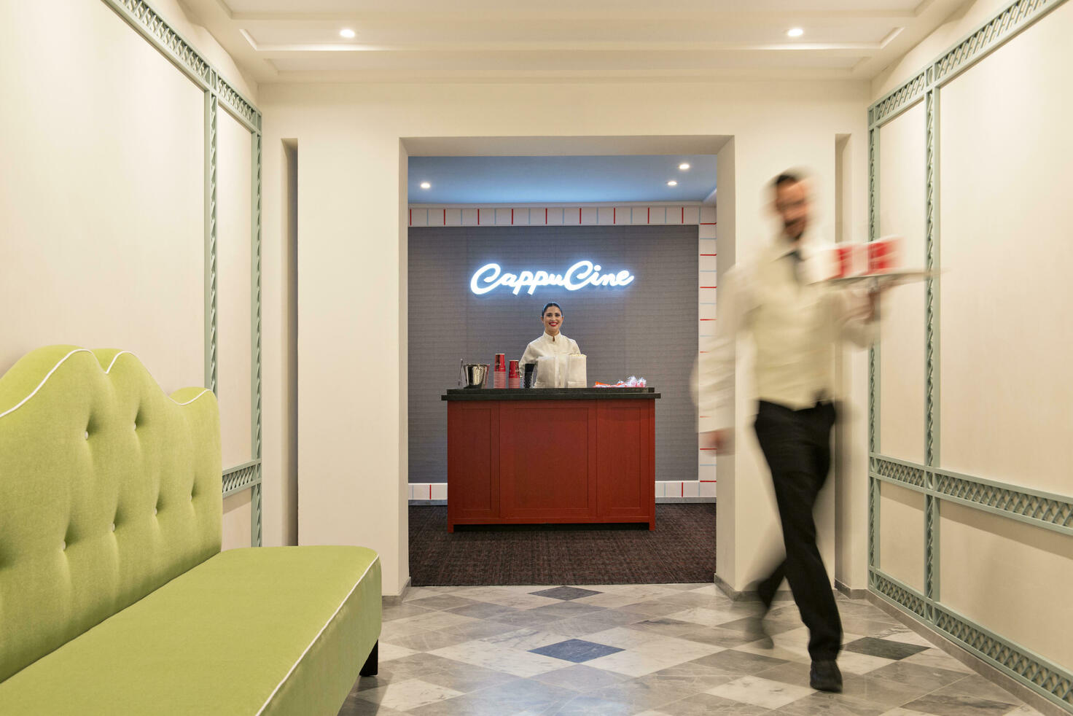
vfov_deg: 35.1
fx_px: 1133
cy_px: 358
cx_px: 536
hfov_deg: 50.7
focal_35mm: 38
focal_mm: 38
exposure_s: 1/8
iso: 1000
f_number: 7.1
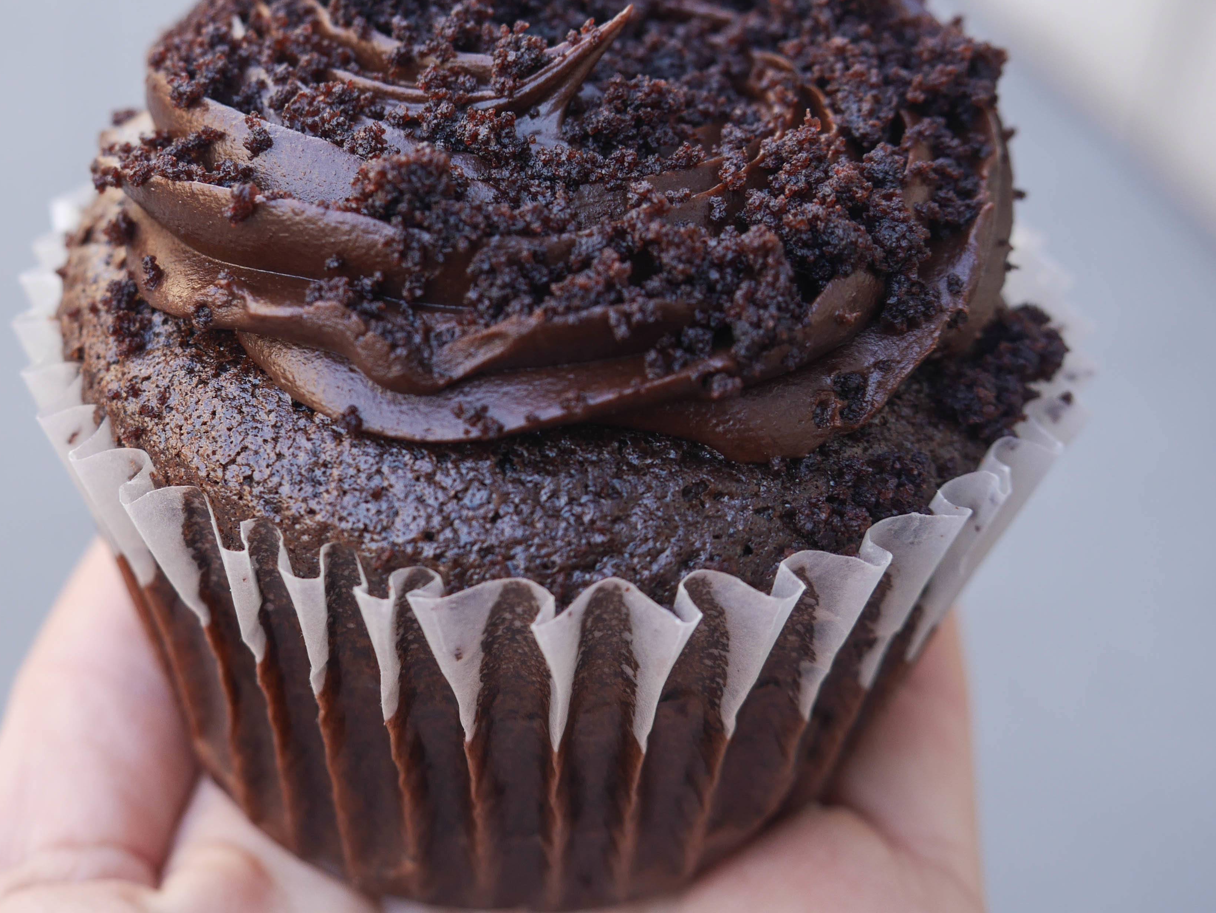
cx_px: 482
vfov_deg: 27.4
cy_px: 326
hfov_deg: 36.0
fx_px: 1863
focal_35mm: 53
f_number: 4.1
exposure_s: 1/80
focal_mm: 19
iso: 200
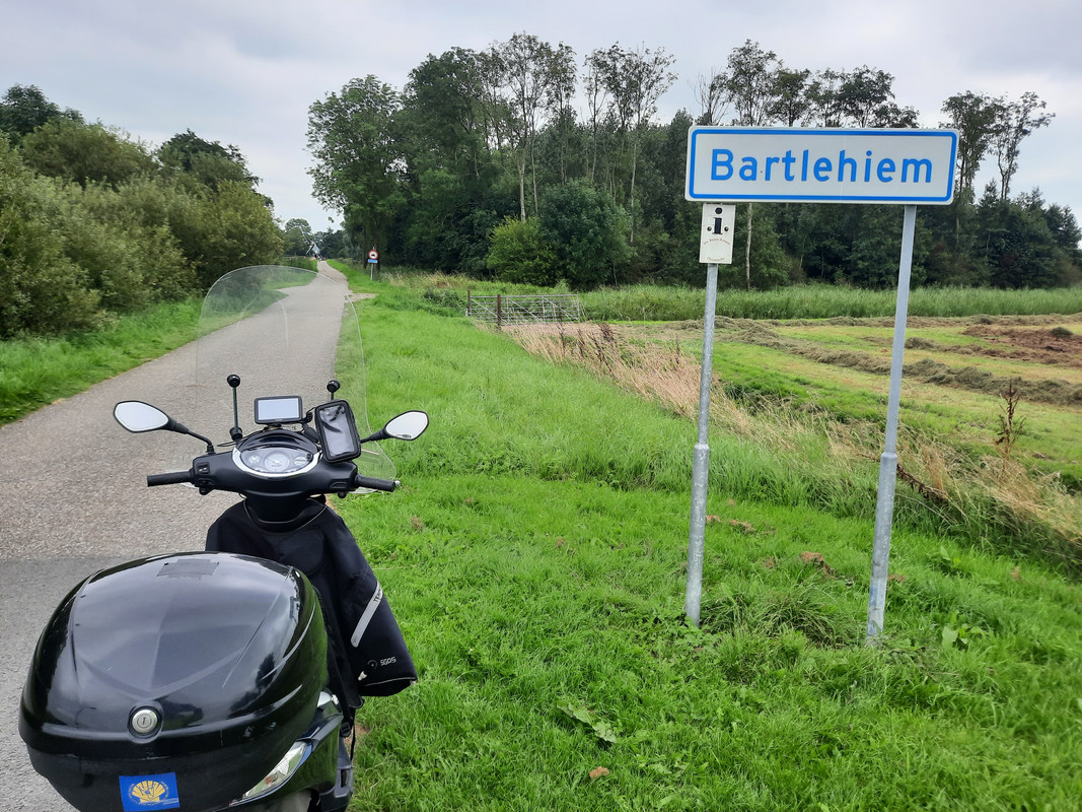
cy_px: 406
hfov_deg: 69.4
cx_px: 541
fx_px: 781
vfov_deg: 54.9
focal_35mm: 25
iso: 32
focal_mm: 4.6
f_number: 2
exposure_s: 1/612
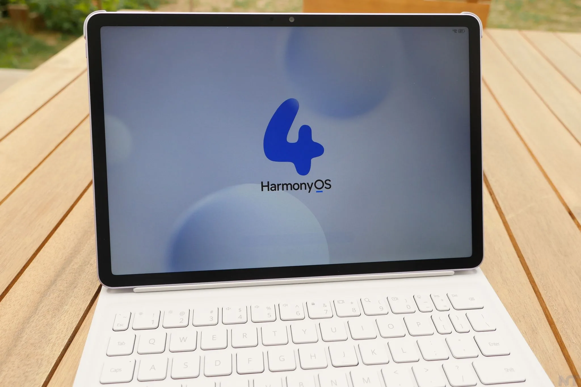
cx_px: 290
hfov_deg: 63.7
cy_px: 194
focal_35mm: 29
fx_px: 468
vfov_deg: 45.0
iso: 200
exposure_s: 1/200
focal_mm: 14
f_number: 4
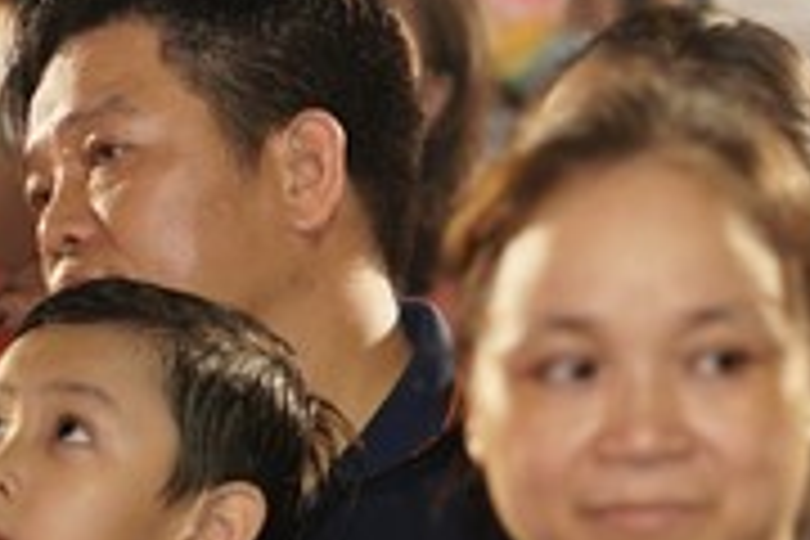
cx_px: 1089
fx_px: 6907
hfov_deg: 6.6
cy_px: -173
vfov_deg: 4.5
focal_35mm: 307
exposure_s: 1/160
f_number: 2.8
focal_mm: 85
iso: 640
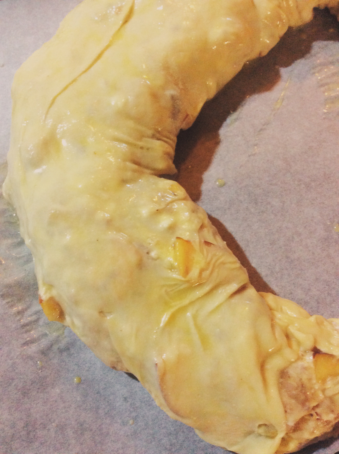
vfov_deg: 56.9
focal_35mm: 32
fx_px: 419
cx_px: 170
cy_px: 227
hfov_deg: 44.1
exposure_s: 1/25
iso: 320
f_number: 2.4
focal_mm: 3.3
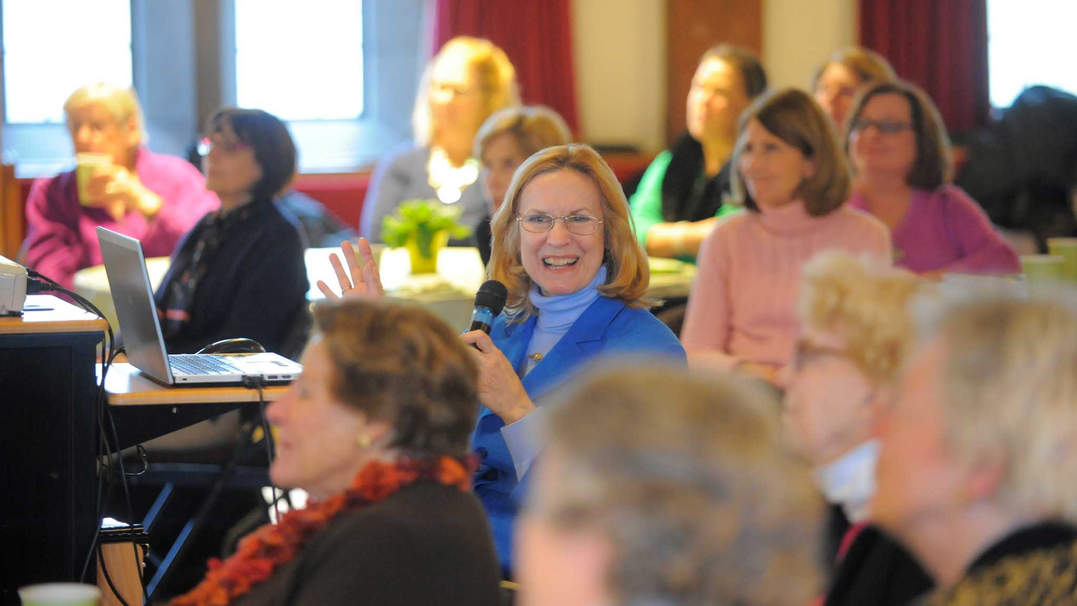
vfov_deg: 7.7
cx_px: 540
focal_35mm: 158
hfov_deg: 13.6
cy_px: 301
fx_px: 4512
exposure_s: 1/60
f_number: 2.8
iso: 4000
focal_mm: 150
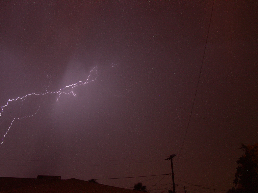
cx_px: 129
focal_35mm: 38
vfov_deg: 37.7
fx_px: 283
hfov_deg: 49.0
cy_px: 96
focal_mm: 8
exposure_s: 8
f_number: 7.6
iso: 100
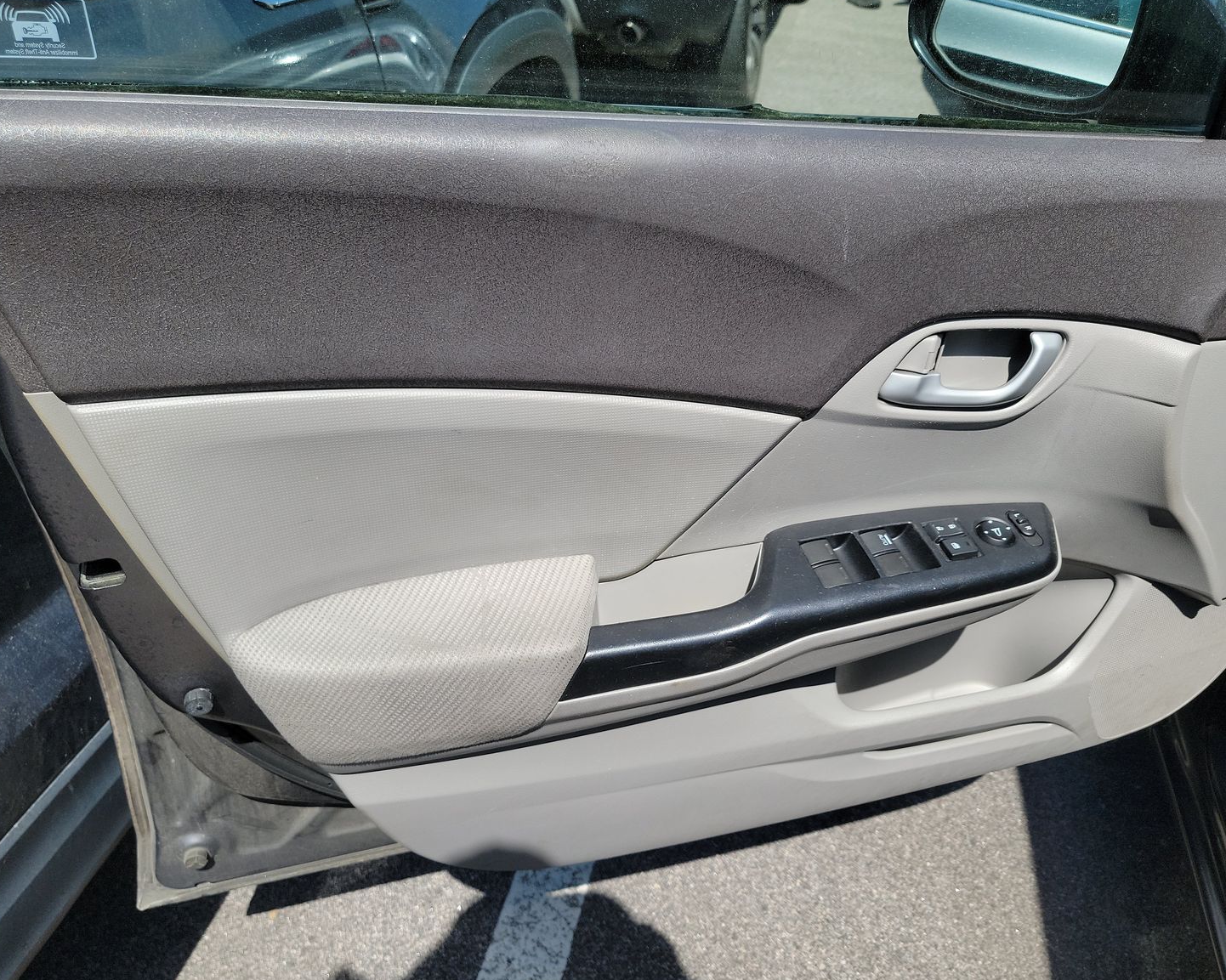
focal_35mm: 26
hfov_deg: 66.0
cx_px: 614
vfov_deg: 54.9
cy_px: 488
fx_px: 943
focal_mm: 6.7
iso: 50
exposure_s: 1/630
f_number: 1.8
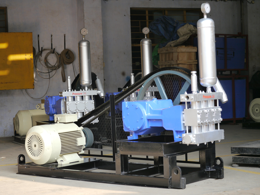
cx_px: 130
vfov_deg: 16.4
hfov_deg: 21.8
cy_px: 98
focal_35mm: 90
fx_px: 676
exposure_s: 1/125
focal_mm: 45
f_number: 4
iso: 160
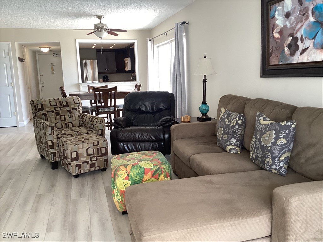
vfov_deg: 45.4
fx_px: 289
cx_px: 162
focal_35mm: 31
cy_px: 121
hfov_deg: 58.4
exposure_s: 1/60
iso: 100
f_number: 2.4
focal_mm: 3.3
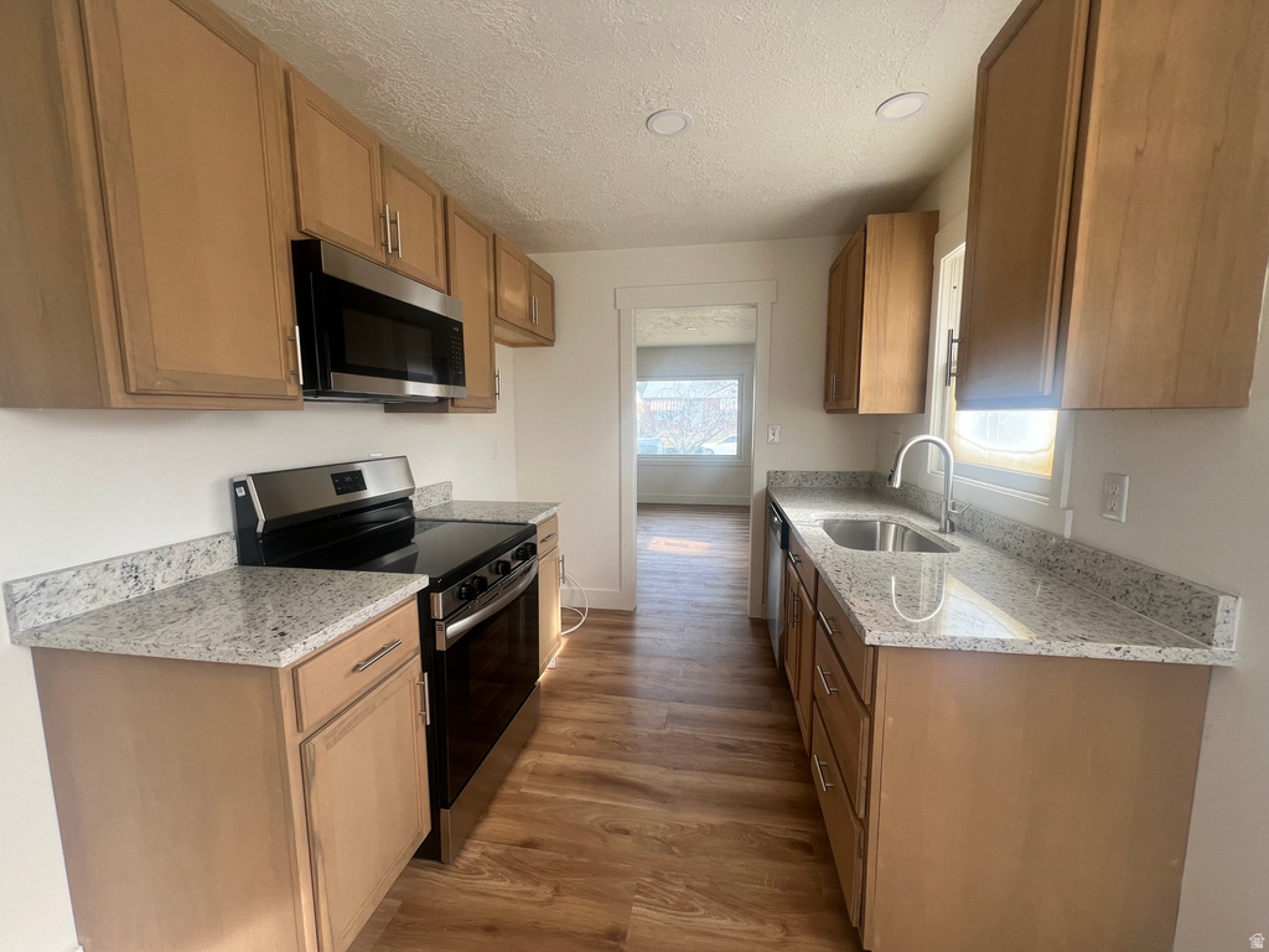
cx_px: 634
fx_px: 477
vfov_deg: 89.9
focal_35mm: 13
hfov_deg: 106.2
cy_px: 476
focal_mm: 1.57
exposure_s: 1/99
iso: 32
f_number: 1.8
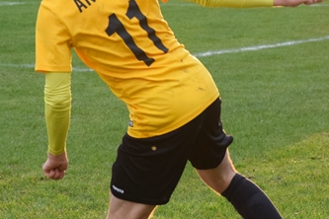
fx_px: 1765
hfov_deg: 10.6
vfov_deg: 7.1
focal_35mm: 193
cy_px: 126
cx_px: 13
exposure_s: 1/500
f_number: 4
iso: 1250
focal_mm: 55
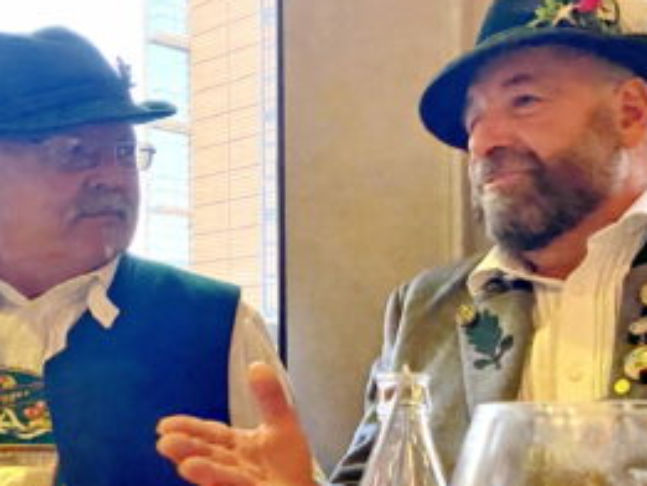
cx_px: 381
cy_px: 345
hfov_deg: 36.1
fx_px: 991
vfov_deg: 27.3
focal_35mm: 53
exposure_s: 1/36
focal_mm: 4.25
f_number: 1.8
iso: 640
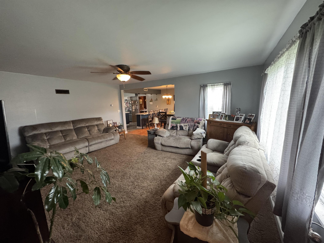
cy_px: 122
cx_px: 162
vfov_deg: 85.7
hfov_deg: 102.1
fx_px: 131
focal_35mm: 14
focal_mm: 2.22
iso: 500
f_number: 2.2
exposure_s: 1/60
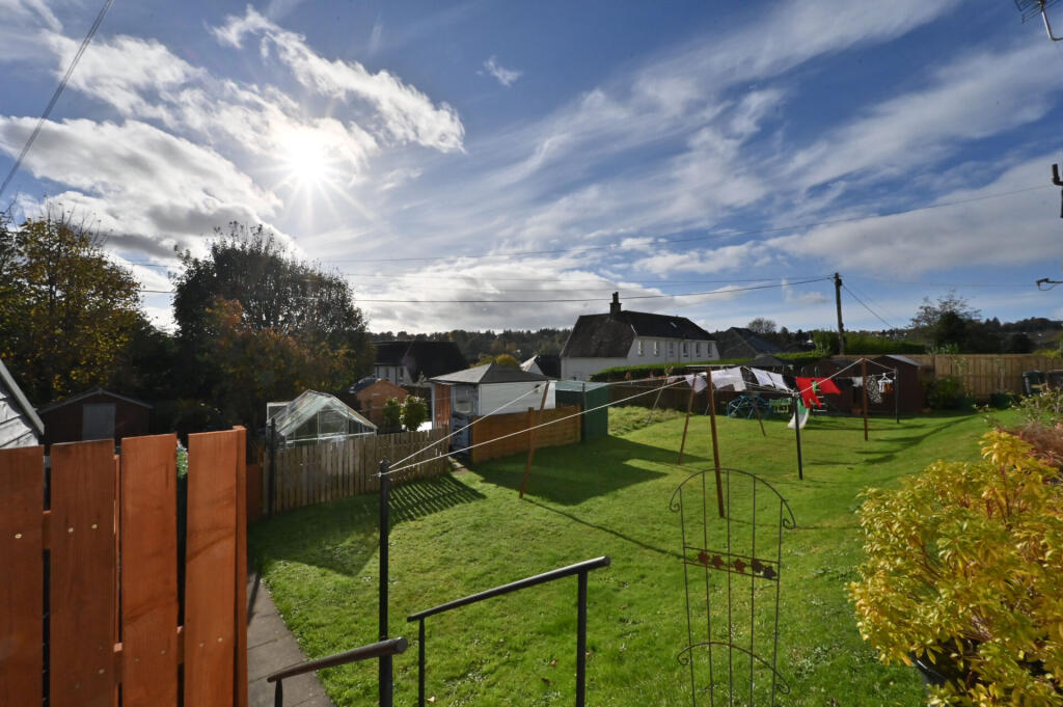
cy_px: 354
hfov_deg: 100.4
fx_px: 443
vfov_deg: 77.2
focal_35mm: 15
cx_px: 532
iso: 2500
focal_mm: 15
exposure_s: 1/5000
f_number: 22
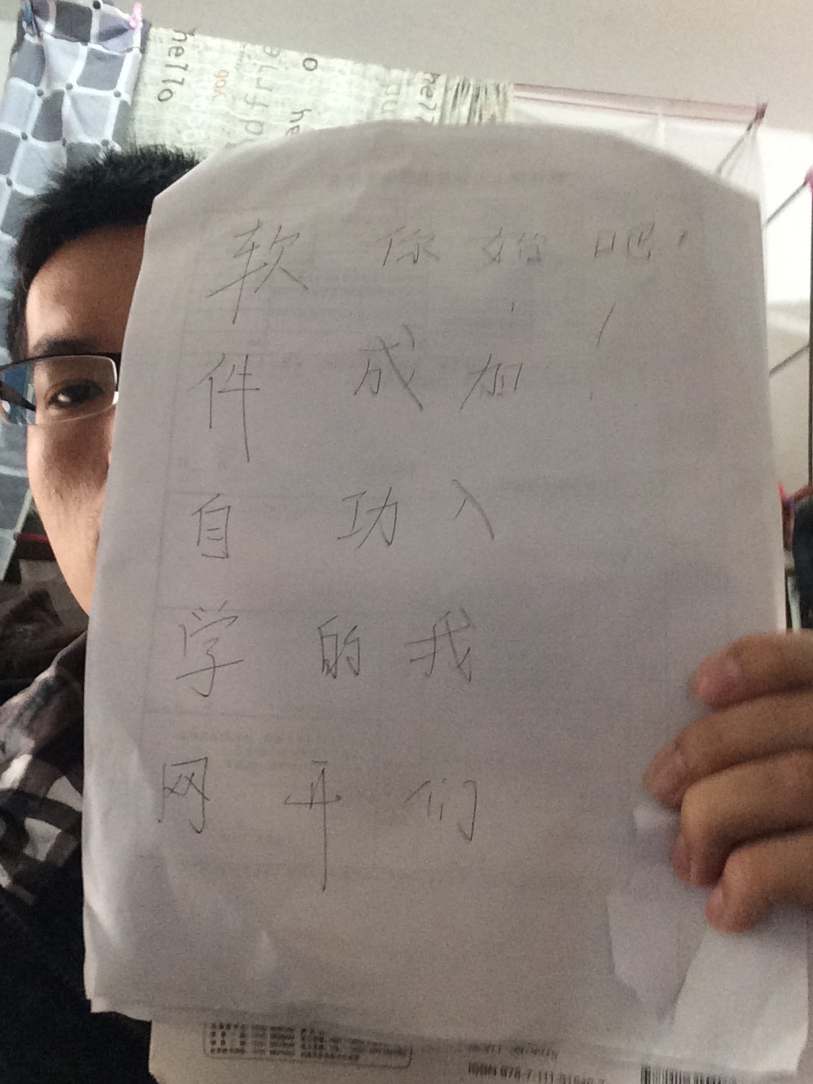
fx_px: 1002
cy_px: 542
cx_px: 405
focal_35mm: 32
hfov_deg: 44.2
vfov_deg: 56.8
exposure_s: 1/33
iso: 250
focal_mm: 2.15
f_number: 2.4
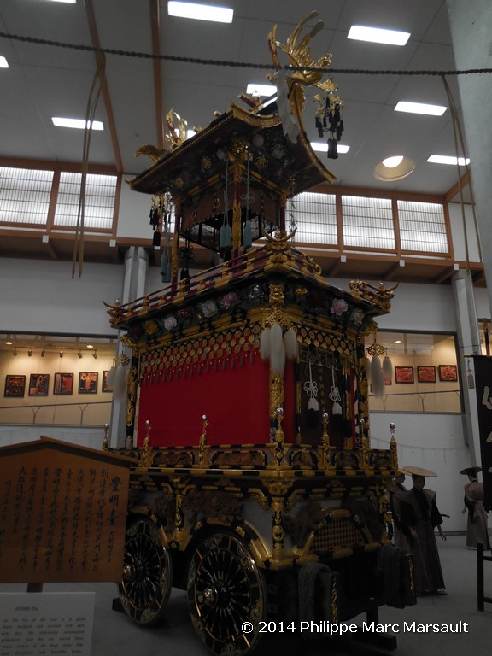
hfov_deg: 54.9
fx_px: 474
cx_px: 246
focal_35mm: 25
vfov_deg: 69.4
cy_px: 328
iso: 320
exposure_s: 1/30
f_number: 3.1
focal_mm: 4.5
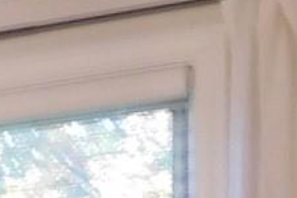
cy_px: 615
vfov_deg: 6.7
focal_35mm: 185
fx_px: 1526
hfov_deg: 9.5
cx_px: -480
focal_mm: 4.5
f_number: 3.4
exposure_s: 1/30
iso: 160
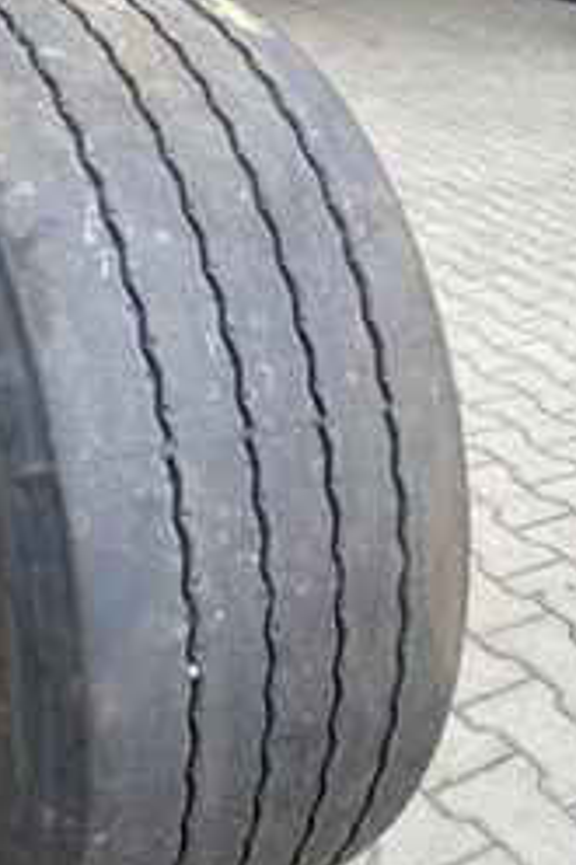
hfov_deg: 28.5
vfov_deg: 41.9
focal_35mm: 47
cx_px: 202
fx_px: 1129
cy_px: 466
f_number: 1.8
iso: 32
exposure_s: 1/752
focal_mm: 4.25
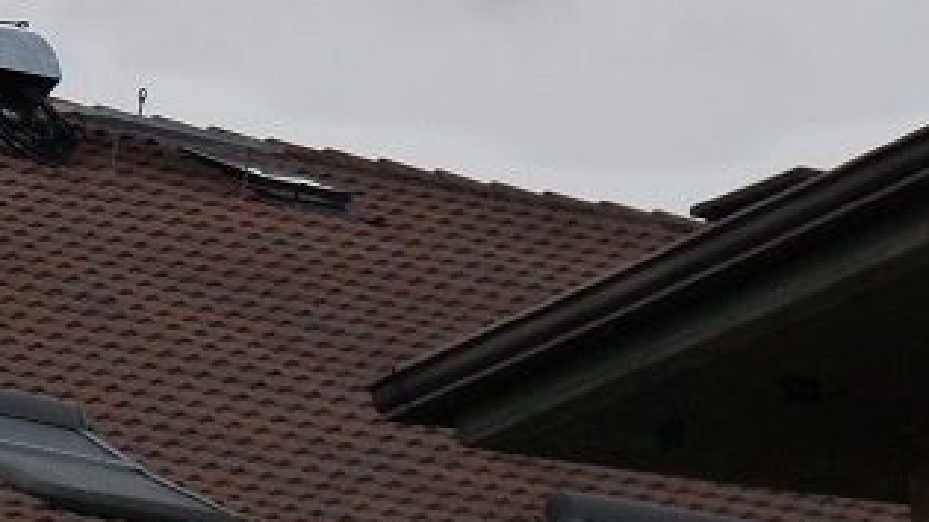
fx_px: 16057
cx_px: -245
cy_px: 83
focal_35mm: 652
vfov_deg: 1.9
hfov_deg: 3.3
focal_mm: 41.9
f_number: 4
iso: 125
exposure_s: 1/200
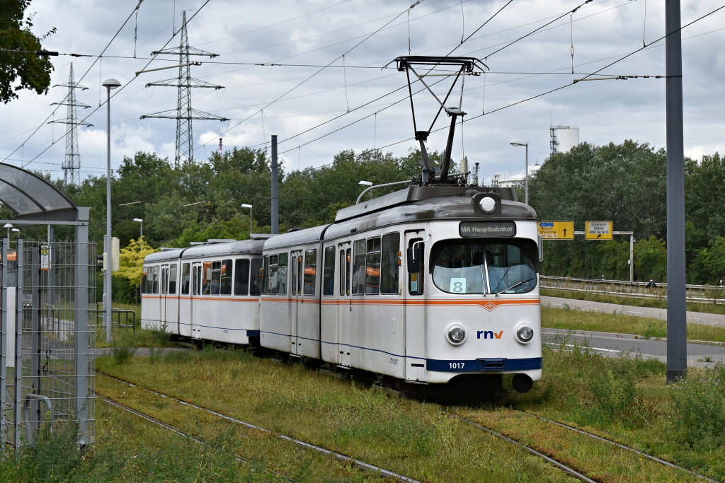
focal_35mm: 68
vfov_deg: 20.2
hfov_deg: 29.9
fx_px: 1359
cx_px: 362
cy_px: 242
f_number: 9
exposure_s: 1/320
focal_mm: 45
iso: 200
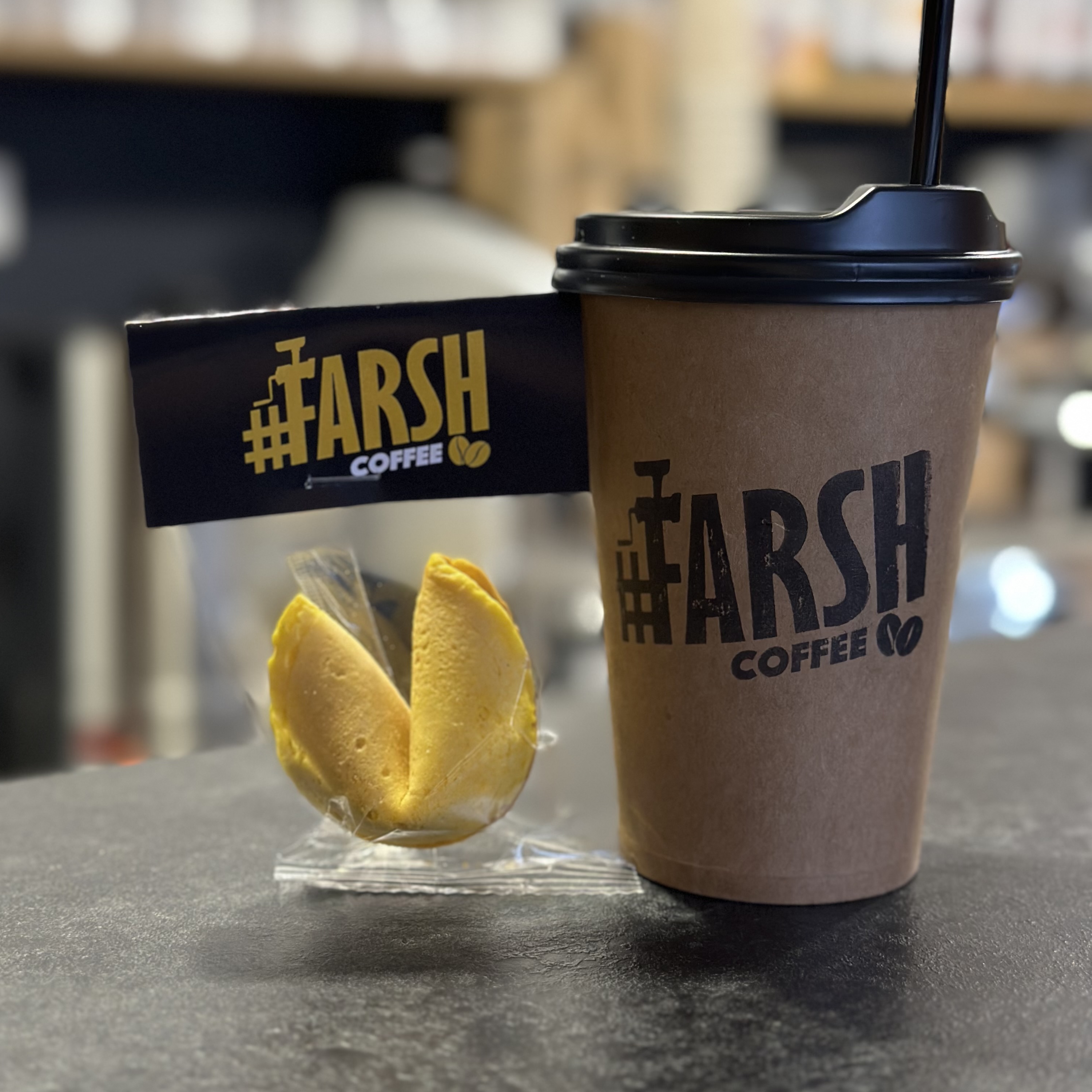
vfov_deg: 30.0
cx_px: 542
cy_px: 452
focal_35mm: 57
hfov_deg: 30.0
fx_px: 2034
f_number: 1.78
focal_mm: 6.86
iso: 320
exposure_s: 1/50
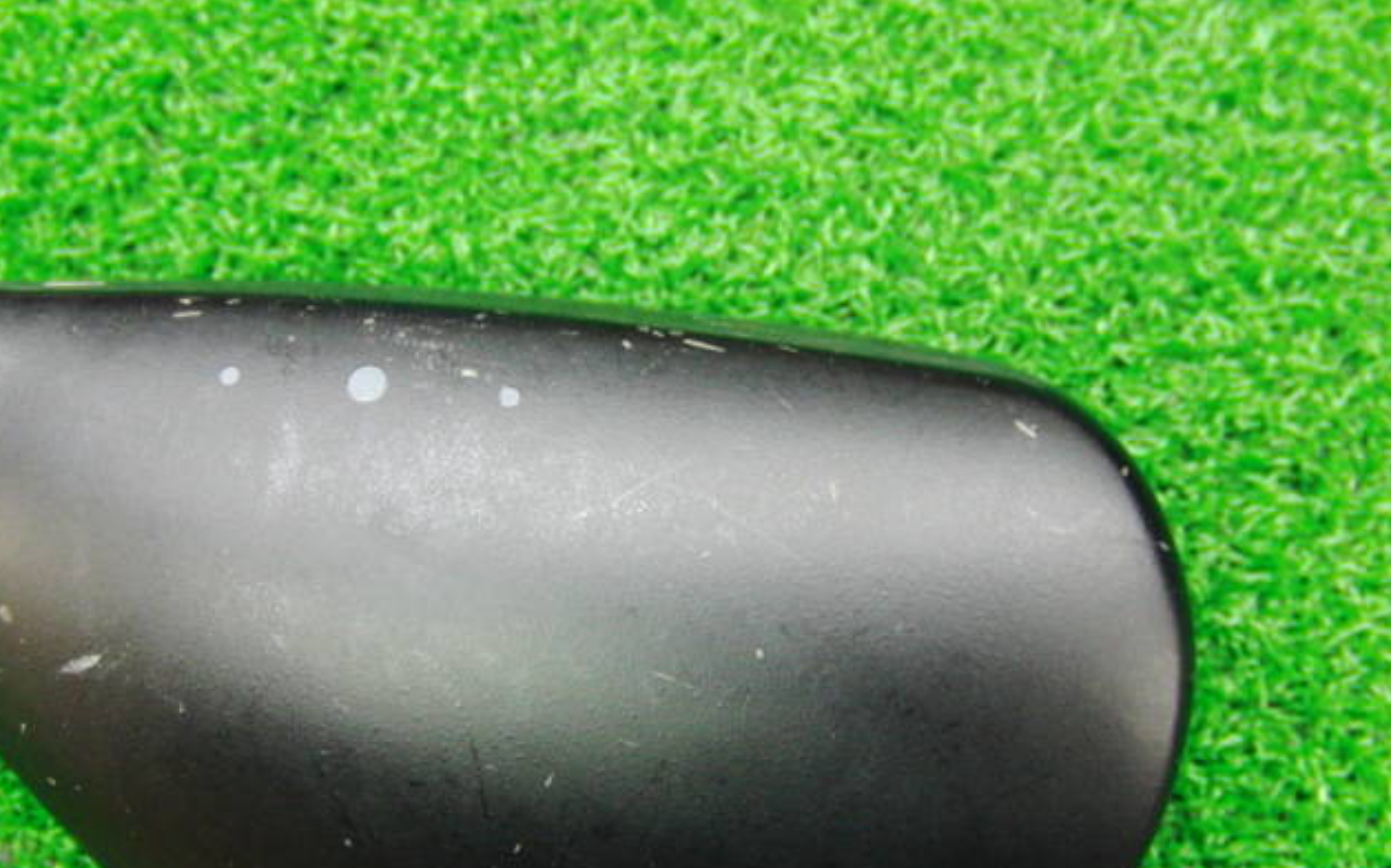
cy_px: 458
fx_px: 1516
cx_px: 693
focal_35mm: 40
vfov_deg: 32.0
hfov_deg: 49.3
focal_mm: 6.42
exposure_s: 1/15
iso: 400
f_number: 3.6
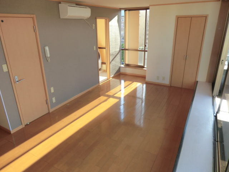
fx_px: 159
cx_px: 114
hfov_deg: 71.6
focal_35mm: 24
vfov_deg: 56.8
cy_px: 86
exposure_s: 1/100
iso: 80
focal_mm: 4.3
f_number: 3.2
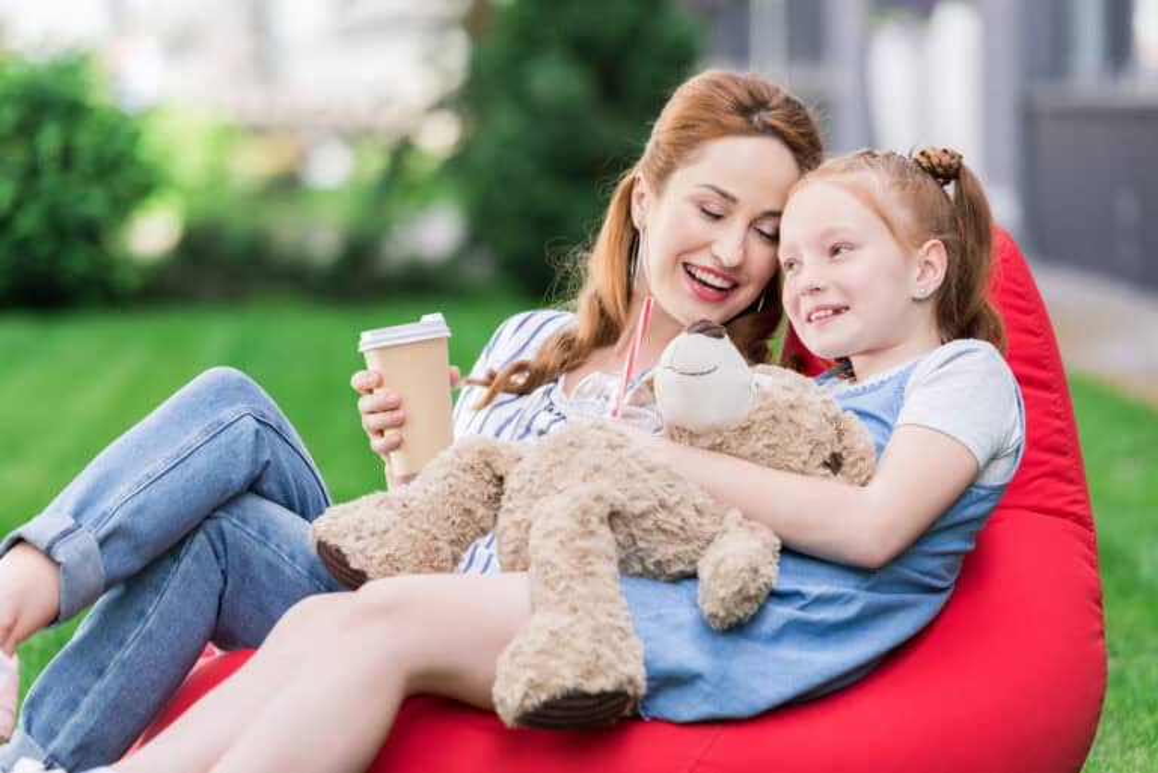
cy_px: 386
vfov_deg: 7.9
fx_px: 5632
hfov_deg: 11.7
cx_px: 579
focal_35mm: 175
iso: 160
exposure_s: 1/320
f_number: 3.5
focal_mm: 175
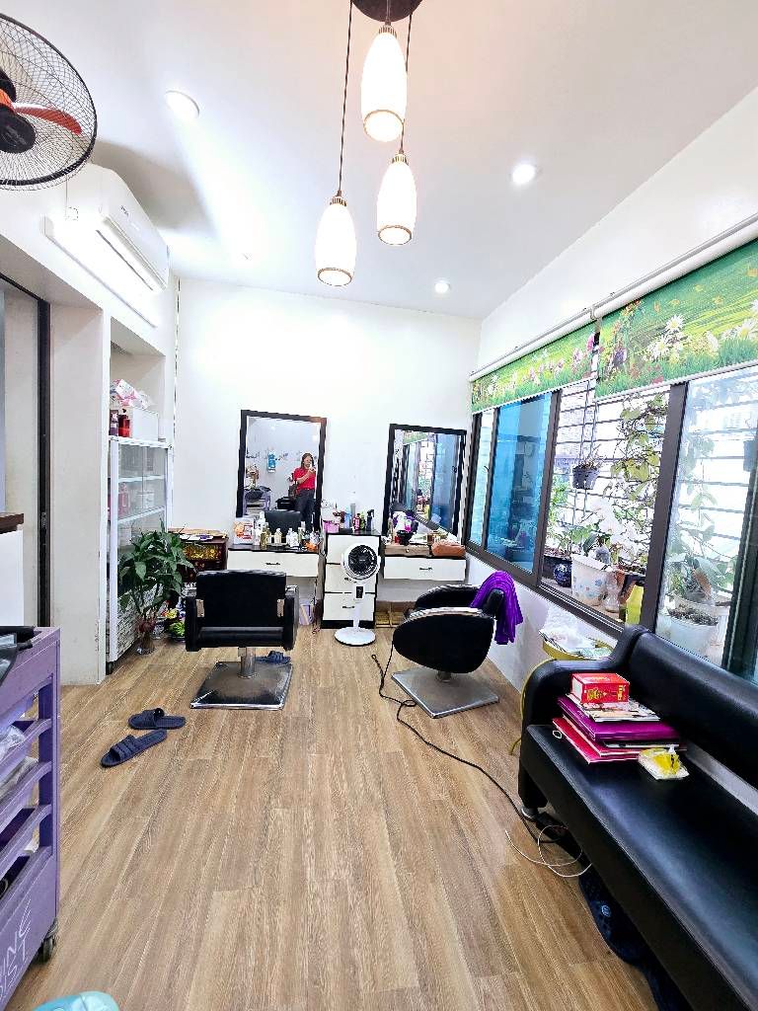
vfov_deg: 106.2
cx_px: 379
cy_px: 506
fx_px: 380
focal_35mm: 13
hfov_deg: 89.9
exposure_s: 1/50
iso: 160
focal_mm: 2.2
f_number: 2.2
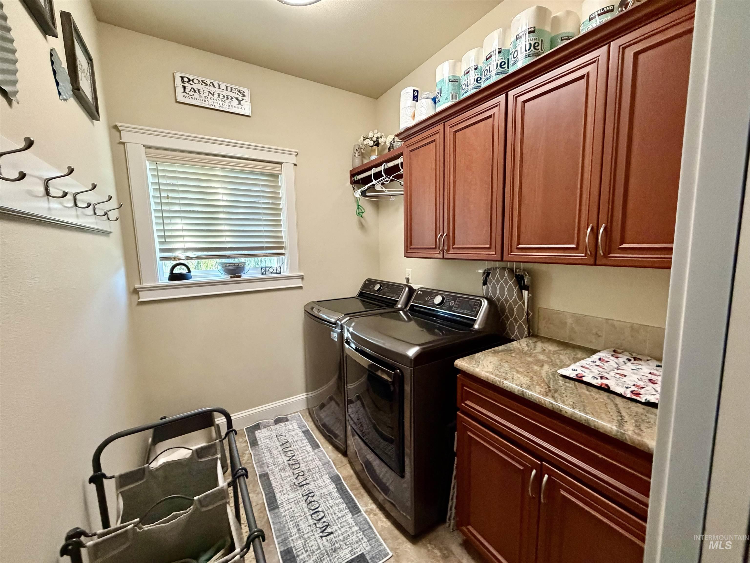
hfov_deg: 102.1
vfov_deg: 85.7
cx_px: 375
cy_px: 282
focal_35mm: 14
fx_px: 303
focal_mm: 2.22
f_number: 2.2
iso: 800
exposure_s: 1/60
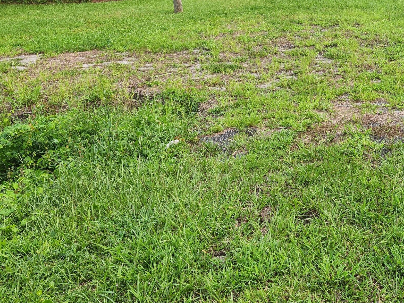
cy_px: 130
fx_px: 514
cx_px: 307
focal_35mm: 44
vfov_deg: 32.8
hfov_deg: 41.6
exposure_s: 1/180
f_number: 1.8
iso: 64
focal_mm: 5.4
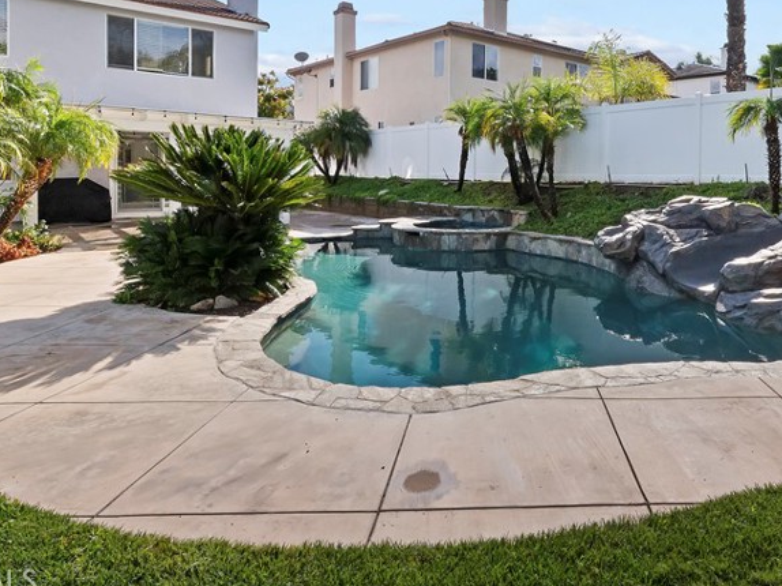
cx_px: 520
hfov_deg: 69.6
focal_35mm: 24
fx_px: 542
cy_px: 137
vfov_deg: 53.8
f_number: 22
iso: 500
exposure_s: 1/500
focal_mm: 14
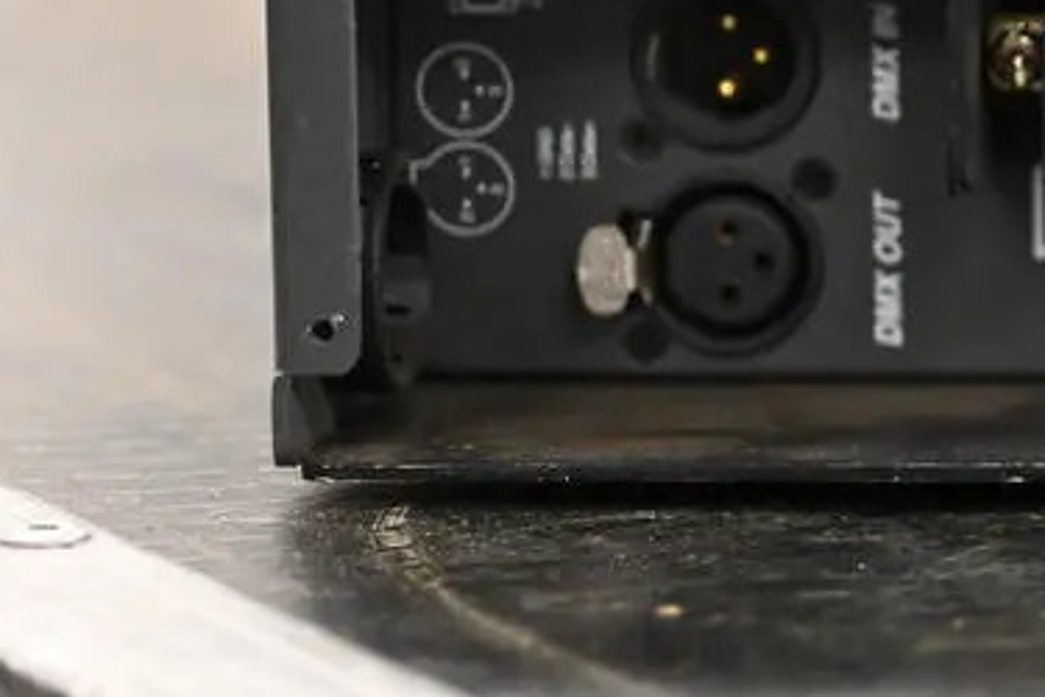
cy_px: 120
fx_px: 6270
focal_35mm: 216
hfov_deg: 8.9
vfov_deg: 6.4
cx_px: 2193
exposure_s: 1/100
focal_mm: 50
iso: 3200
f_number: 2.8
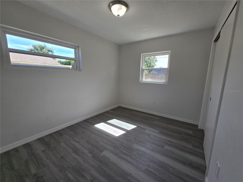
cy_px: 91
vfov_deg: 89.9
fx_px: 91
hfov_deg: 106.2
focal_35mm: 13
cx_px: 122
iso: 50
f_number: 2.2
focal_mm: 2.2
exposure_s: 1/235
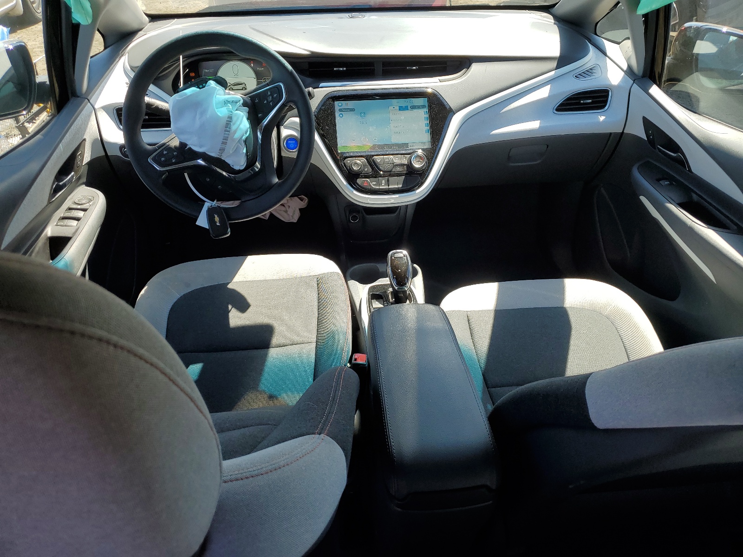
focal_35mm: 26
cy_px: 278
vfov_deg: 53.1
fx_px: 558
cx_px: 372
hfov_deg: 67.3
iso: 50
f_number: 1.5
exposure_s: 1/667
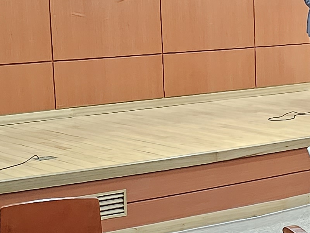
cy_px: 153
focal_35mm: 115
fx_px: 1030
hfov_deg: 16.4
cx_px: 372
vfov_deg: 12.9
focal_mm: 6.3
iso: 1250
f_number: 1.7
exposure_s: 1/120
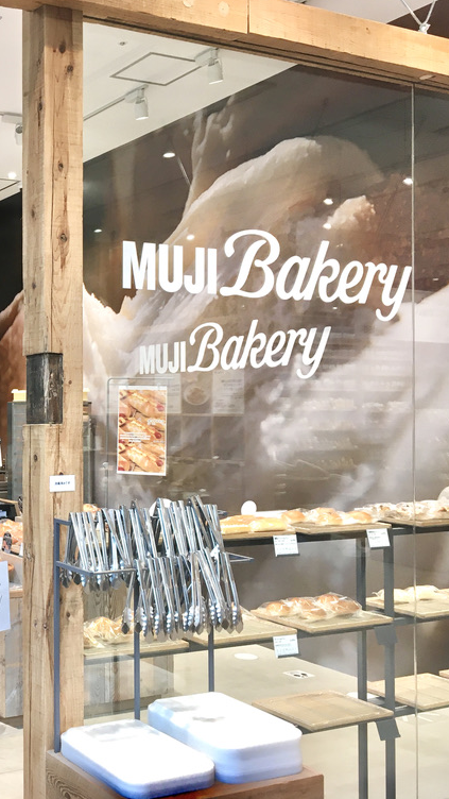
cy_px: 401
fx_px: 910
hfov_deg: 25.7
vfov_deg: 47.4
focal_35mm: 43
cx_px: -46
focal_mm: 4.15
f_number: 2.2
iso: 25
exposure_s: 1/30
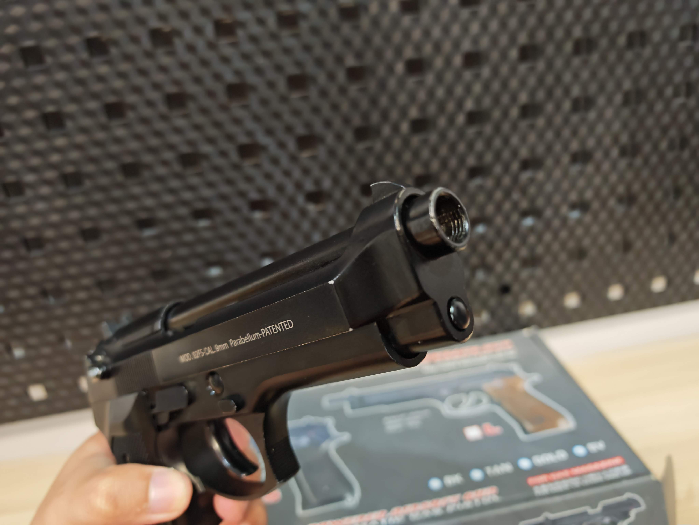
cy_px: 262
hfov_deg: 71.6
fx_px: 485
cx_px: 350
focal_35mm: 24
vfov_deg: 56.8
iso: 500
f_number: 2
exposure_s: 1/50
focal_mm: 6.83
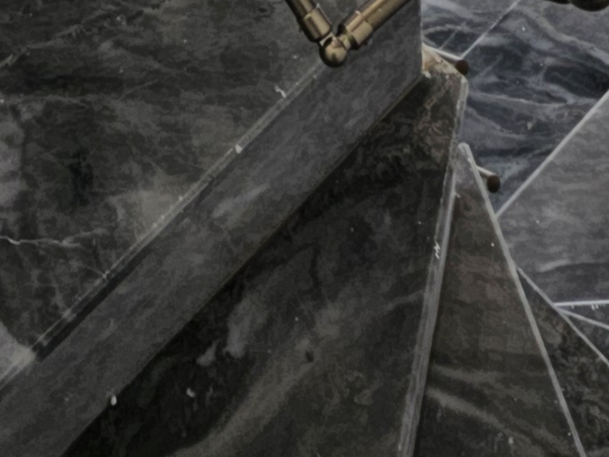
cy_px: -807
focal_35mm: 77
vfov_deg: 12.2
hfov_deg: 24.4
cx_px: 27
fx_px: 1354
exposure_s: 1/237
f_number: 2.2
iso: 50
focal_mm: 2.2
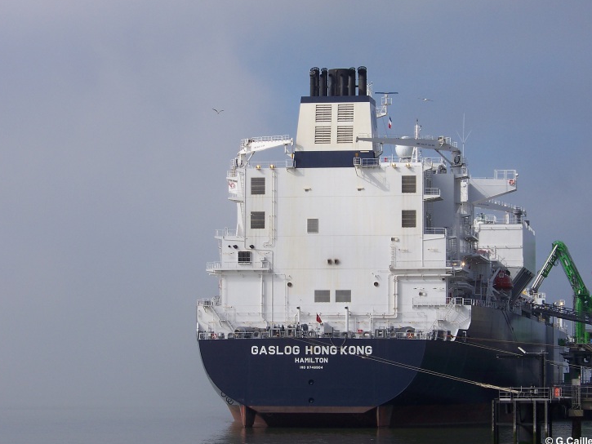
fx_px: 2189
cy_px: 226
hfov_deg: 15.4
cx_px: 303
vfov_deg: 11.6
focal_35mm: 128
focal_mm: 19.3
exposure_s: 1/640
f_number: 4.5
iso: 64
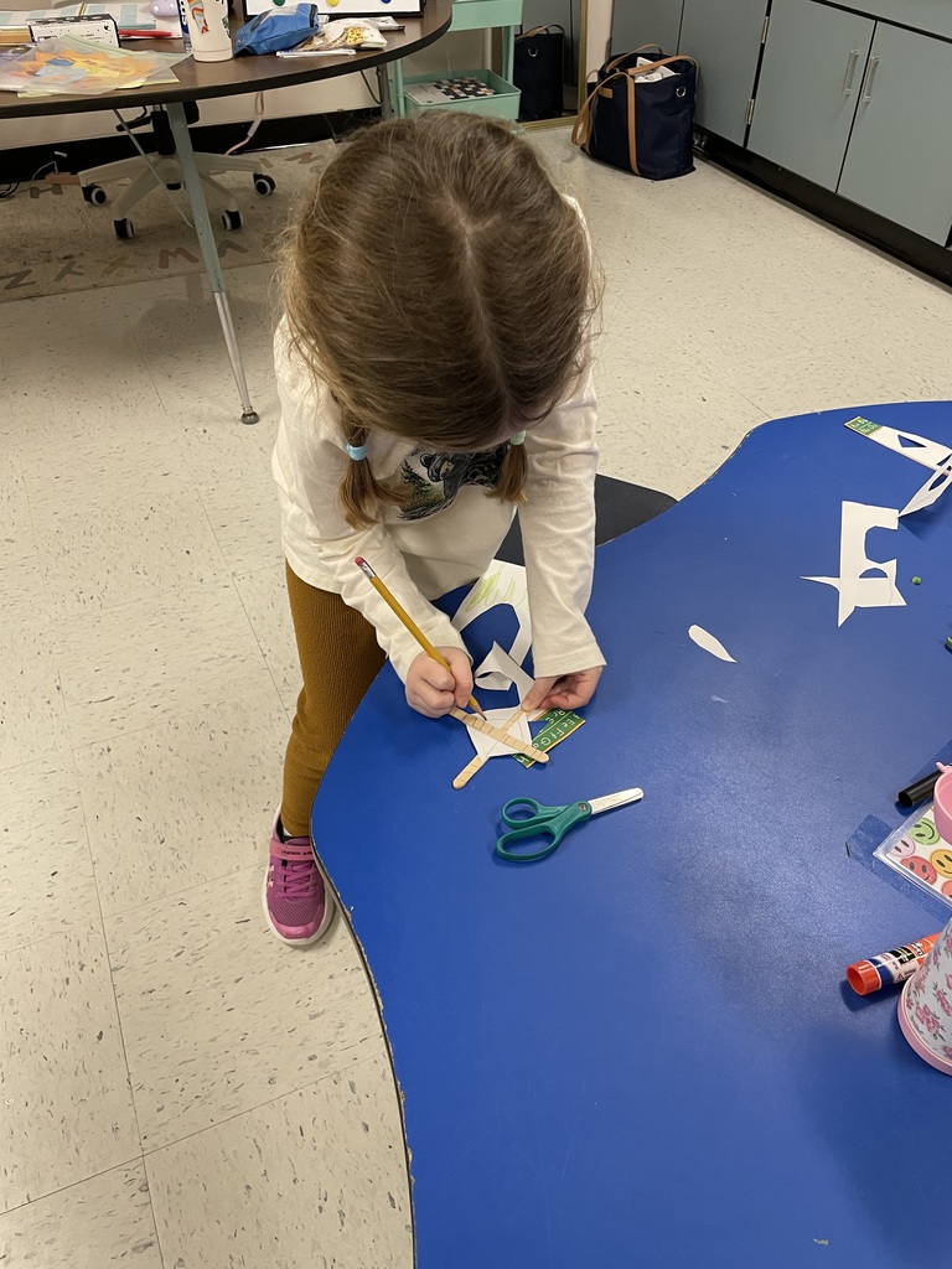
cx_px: 476
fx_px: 953
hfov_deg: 53.1
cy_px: 634
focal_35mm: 26
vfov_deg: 67.3
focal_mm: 4.2
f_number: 1.6
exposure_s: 1/60
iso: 100
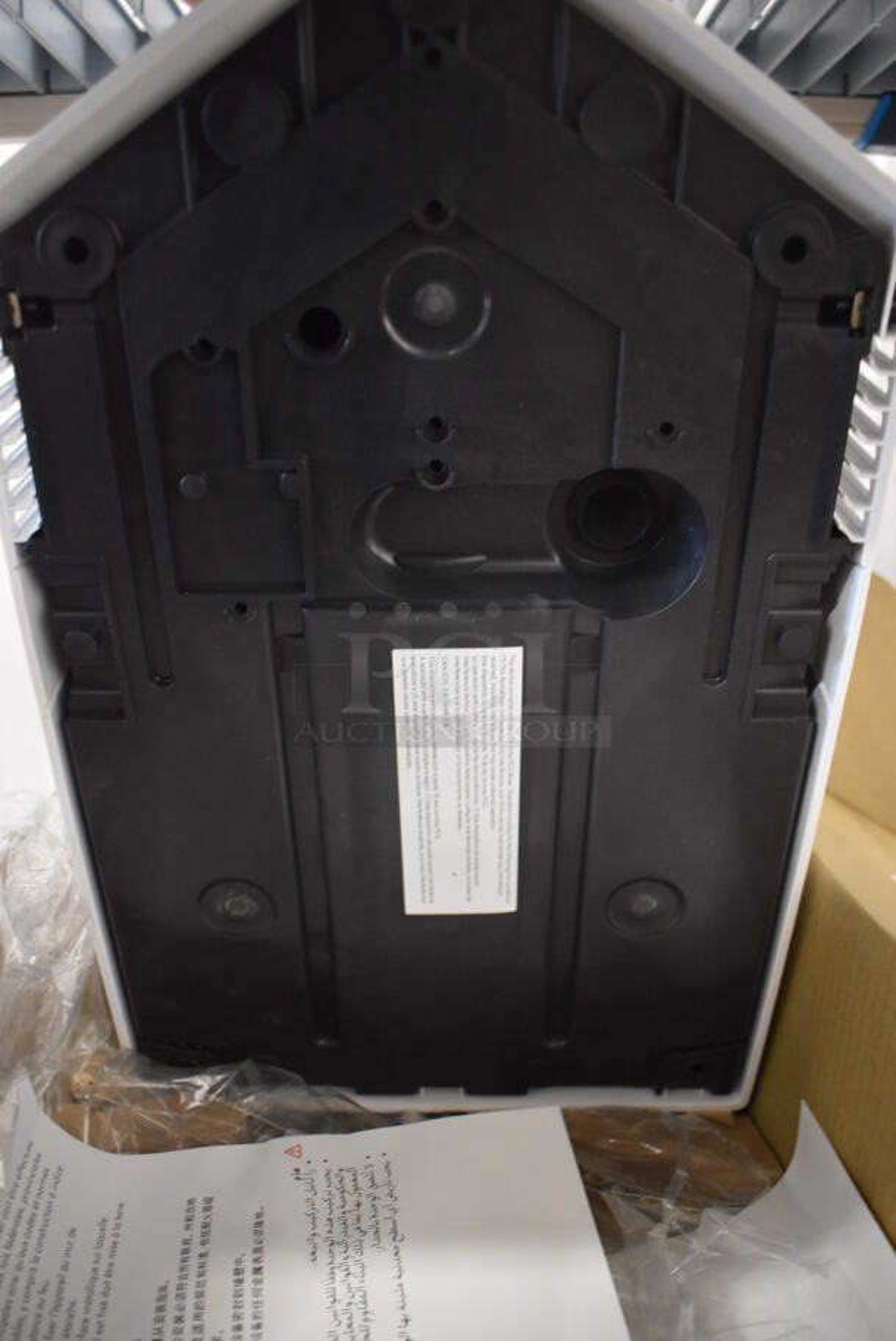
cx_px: 448
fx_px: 1118
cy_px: 670
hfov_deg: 43.7
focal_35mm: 30
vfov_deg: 61.9
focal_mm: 20
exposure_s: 1/25
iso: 3200
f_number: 3.5
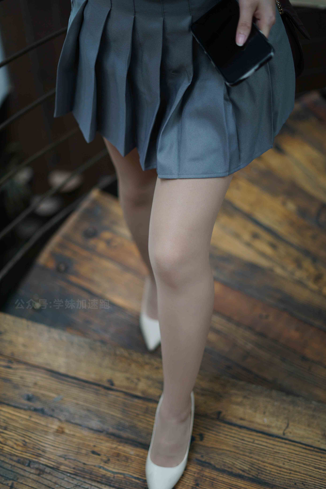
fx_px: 693
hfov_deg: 26.5
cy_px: 249
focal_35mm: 51
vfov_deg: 38.9
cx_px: 166
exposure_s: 1/160
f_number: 1.8
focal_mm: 50
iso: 200
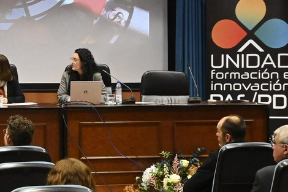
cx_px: 2
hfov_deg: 18.2
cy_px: 63
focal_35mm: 110
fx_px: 878
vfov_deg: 12.4
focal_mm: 21.5
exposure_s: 1/125
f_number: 5
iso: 5000
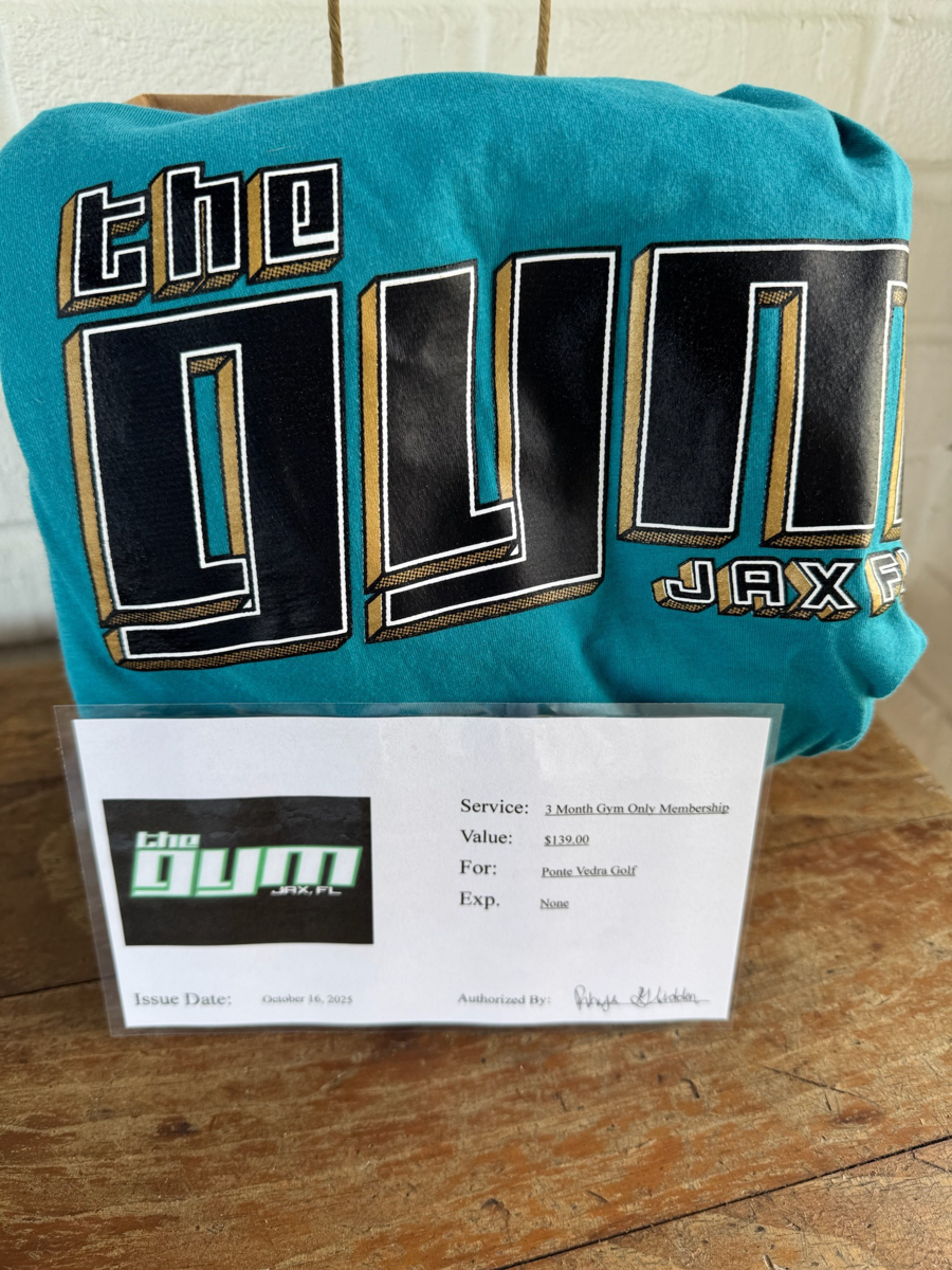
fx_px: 880
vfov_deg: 71.6
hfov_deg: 56.8
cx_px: 476
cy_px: 635
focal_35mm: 24
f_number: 1.78
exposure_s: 1/189
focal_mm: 6.76
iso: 64
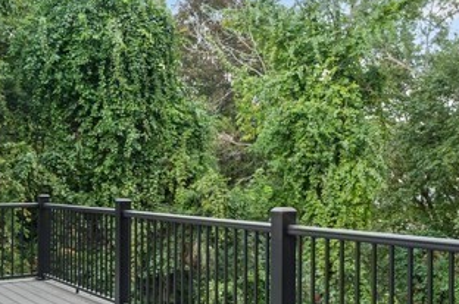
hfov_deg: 42.8
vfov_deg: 29.0
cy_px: 202
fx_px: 586
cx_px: 216
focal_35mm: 46
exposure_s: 1/13
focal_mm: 14
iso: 100
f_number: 8
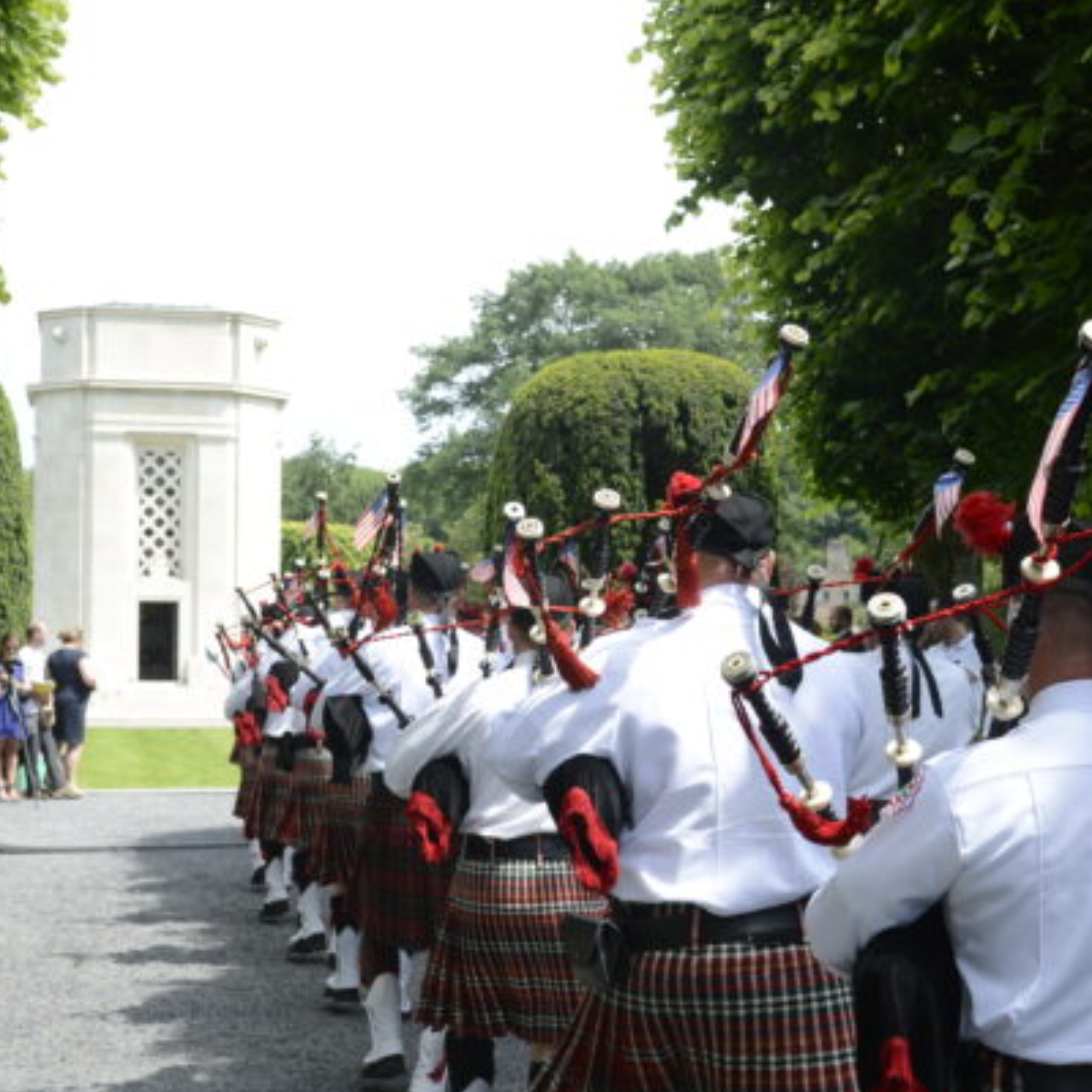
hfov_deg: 30.0
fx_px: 2034
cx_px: 489
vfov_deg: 30.0
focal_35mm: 57
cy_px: 606
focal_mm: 35
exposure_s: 1/640
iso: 640
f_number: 7.1
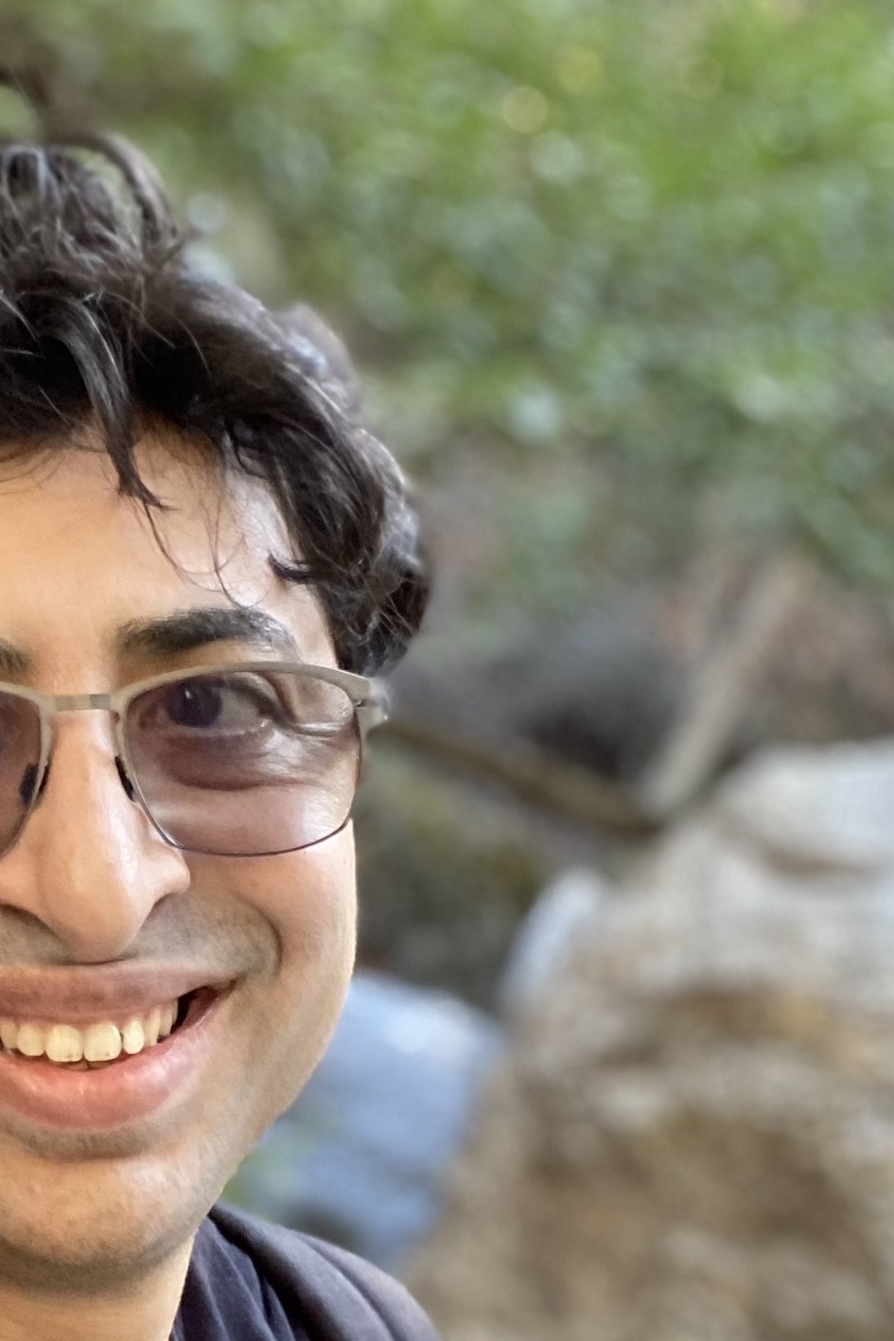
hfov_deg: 19.8
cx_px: 147
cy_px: 954
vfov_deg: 29.3
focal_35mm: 68
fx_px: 2532
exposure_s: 1/60
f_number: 2.2
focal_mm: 2.71
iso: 160
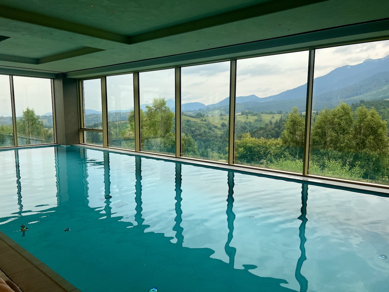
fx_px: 292
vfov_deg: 53.1
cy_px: 146
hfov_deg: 67.3
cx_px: 194
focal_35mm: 26
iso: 50
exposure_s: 1/797
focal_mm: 5.7
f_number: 1.5
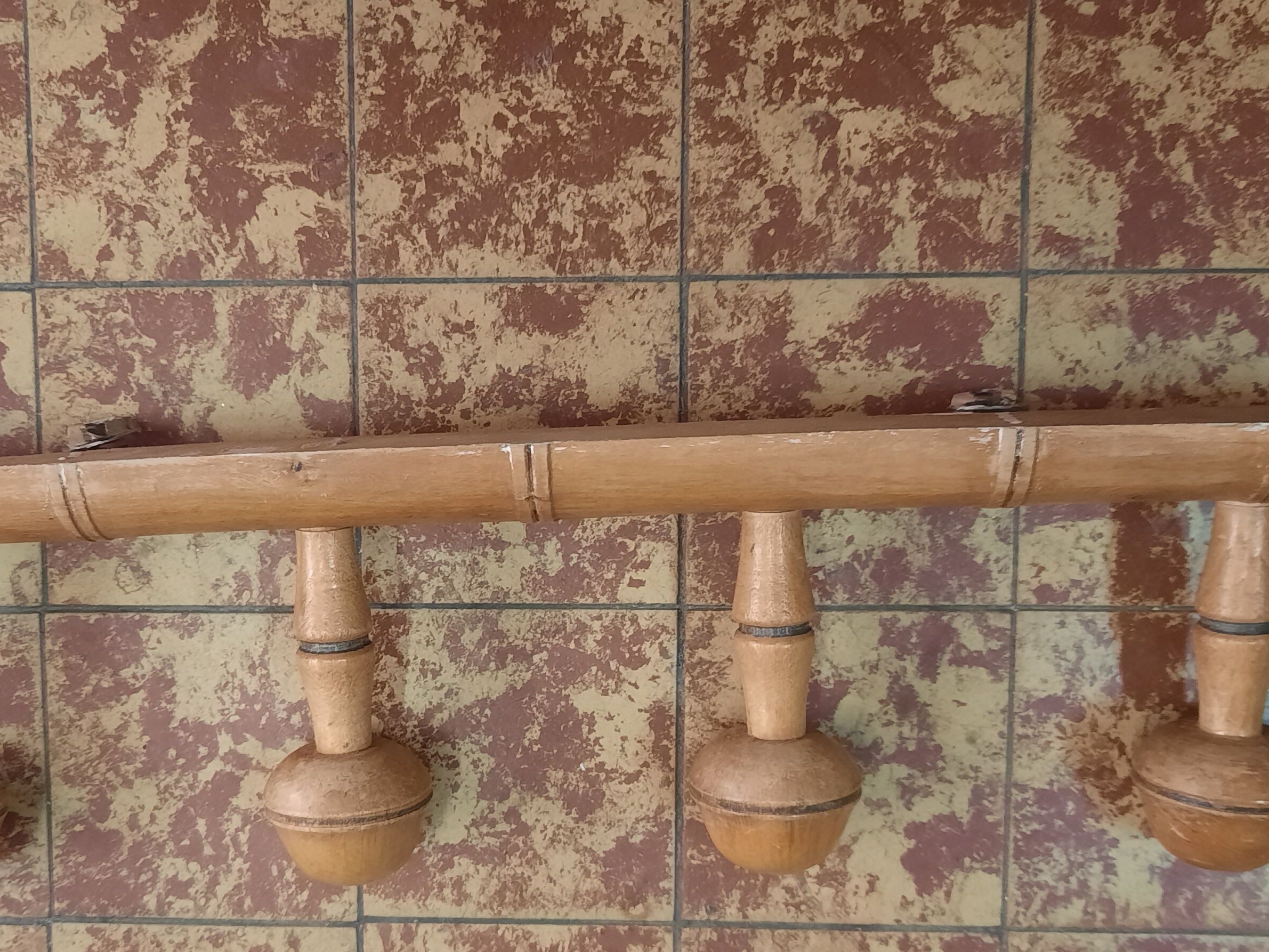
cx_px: 522
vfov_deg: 34.2
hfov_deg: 44.6
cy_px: 604
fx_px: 1540
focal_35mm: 42
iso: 320
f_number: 2
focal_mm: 4.6
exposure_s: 1/50
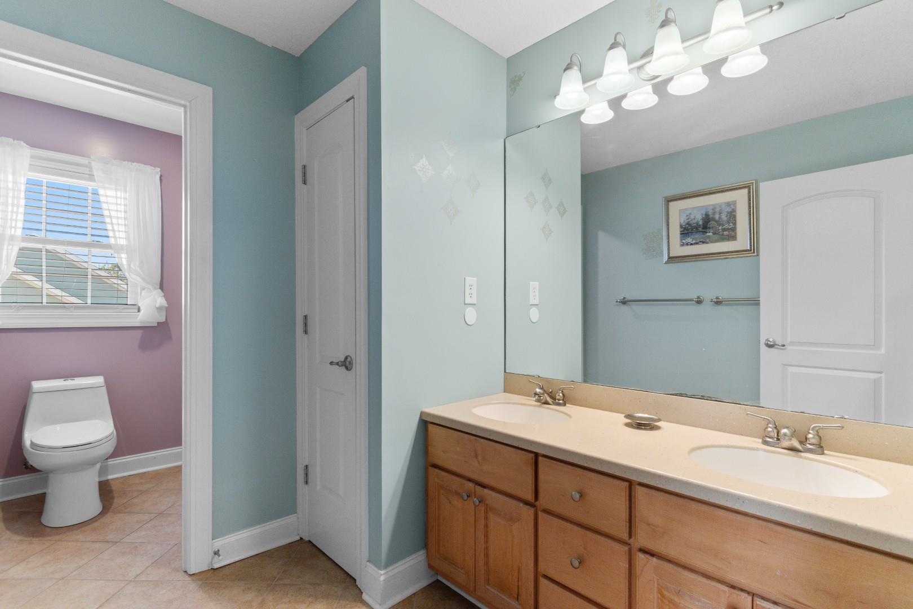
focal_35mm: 16
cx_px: 456
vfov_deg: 73.7
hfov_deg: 96.7
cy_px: 304
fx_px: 406
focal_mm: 11
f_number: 4.8
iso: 100
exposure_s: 1
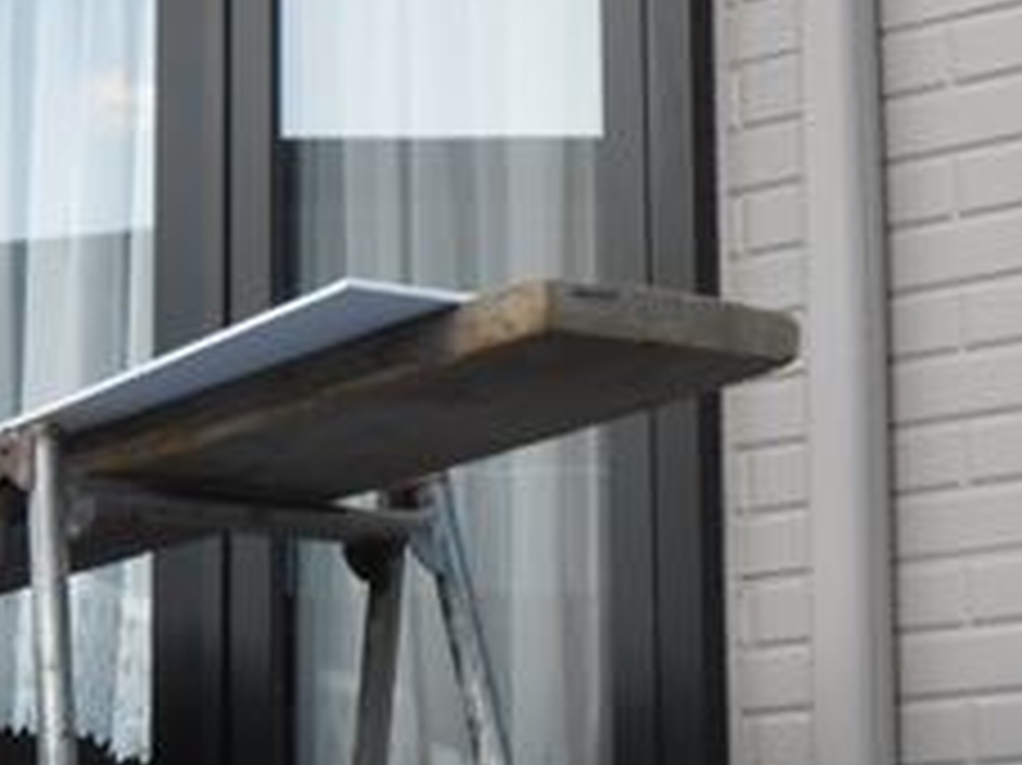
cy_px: 166
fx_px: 4662
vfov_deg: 9.4
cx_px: 59
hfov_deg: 12.4
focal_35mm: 158
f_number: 5.2
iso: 80
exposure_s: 1/100
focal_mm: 10
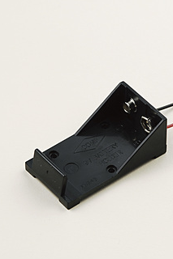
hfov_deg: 5.6
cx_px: 95
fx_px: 1781
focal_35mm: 247
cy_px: 127
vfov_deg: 8.3
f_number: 11
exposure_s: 1/6
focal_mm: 105
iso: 100
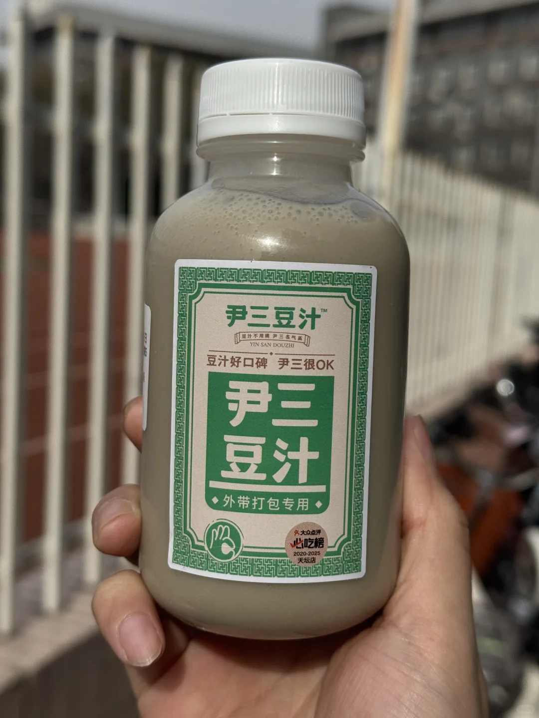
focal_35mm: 48
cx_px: 270
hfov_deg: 30.3
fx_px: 997
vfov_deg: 39.7
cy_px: 359
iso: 64
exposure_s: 1/7937
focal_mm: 6.76
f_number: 1.78
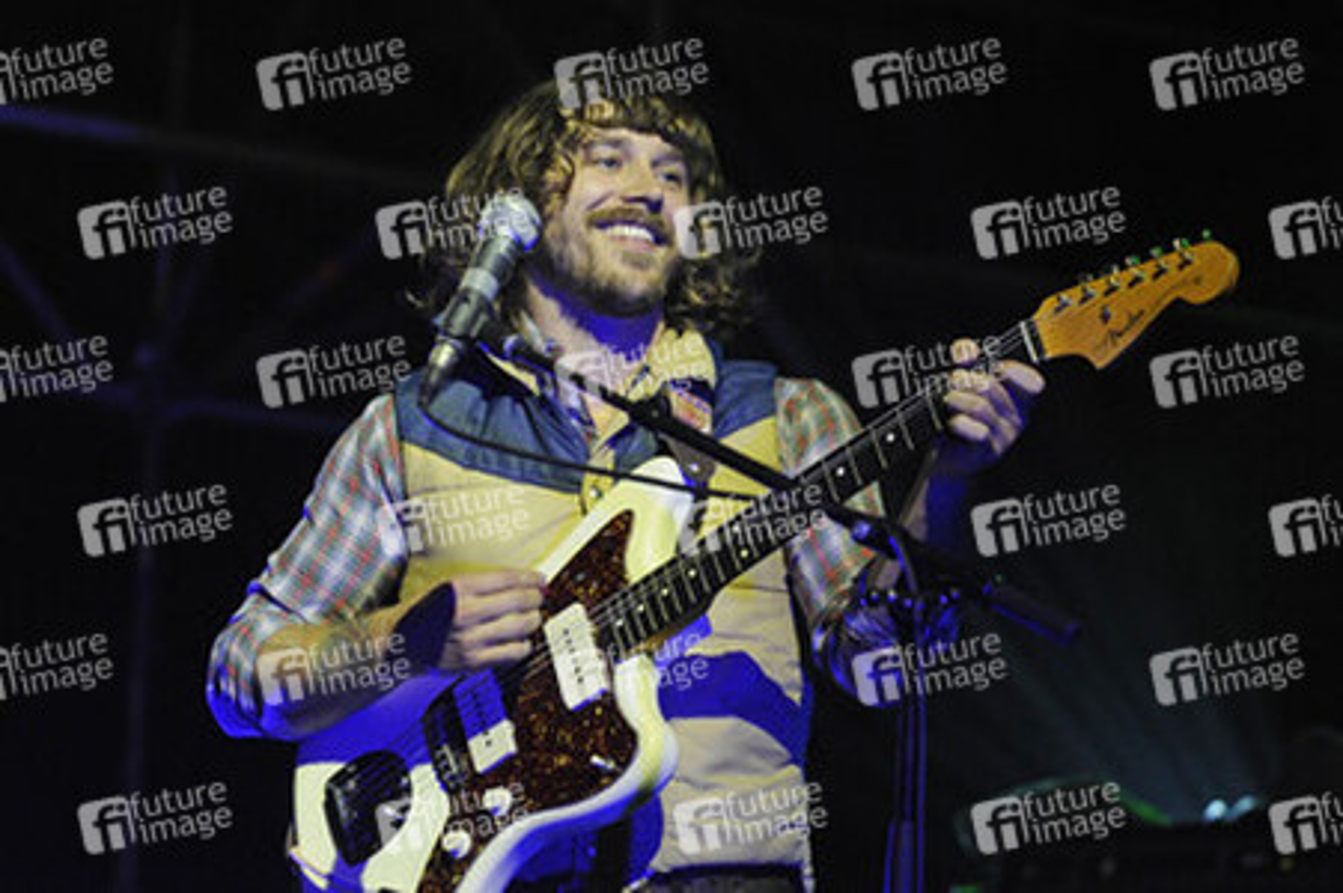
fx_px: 6263
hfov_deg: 12.2
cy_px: 446
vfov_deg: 8.2
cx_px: 672
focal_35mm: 168
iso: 2000
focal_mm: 112
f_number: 4.5
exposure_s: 1/400
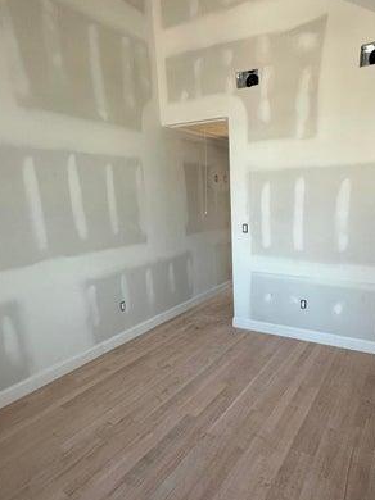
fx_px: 333
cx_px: 238
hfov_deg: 58.0
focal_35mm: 23
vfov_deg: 73.6
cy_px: 283
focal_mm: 2.22
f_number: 2.2
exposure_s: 1/99
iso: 200
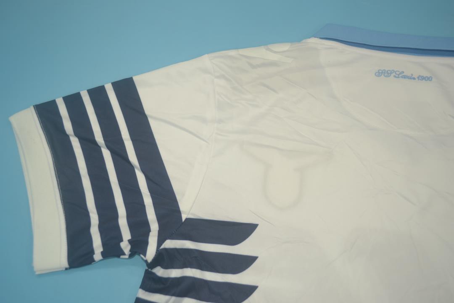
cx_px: 227
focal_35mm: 30
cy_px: 152
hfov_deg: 61.9
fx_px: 378
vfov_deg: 43.6
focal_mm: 20
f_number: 3.8
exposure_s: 1/200
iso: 200
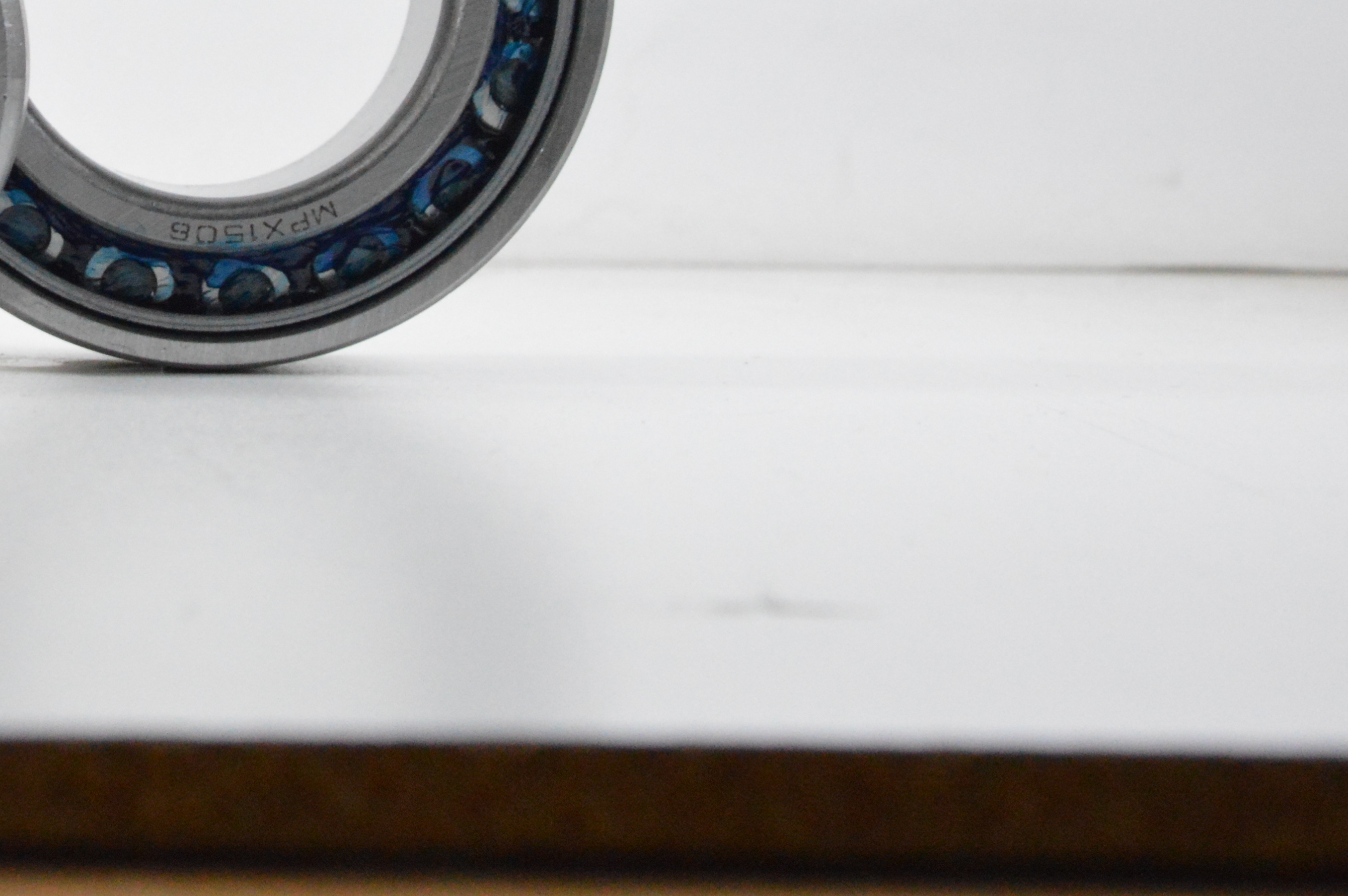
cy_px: -28
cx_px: -43
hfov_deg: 15.1
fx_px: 4976
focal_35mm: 133
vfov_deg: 10.2
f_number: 8
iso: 3200
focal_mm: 40
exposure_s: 1/100
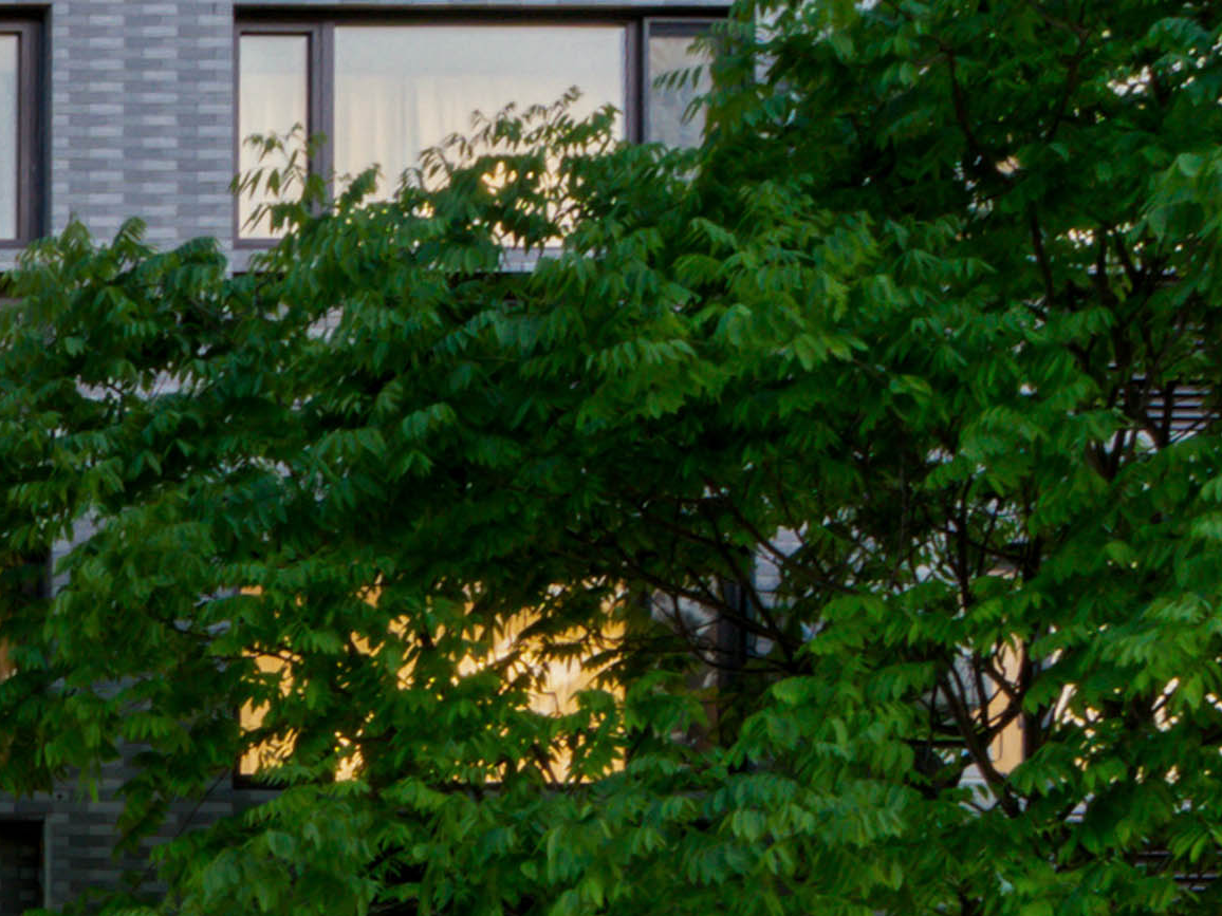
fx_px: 3036
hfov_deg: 13.1
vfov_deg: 17.0
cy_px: 139
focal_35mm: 86
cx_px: -2050
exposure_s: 1/60
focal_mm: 13
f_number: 11
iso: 200
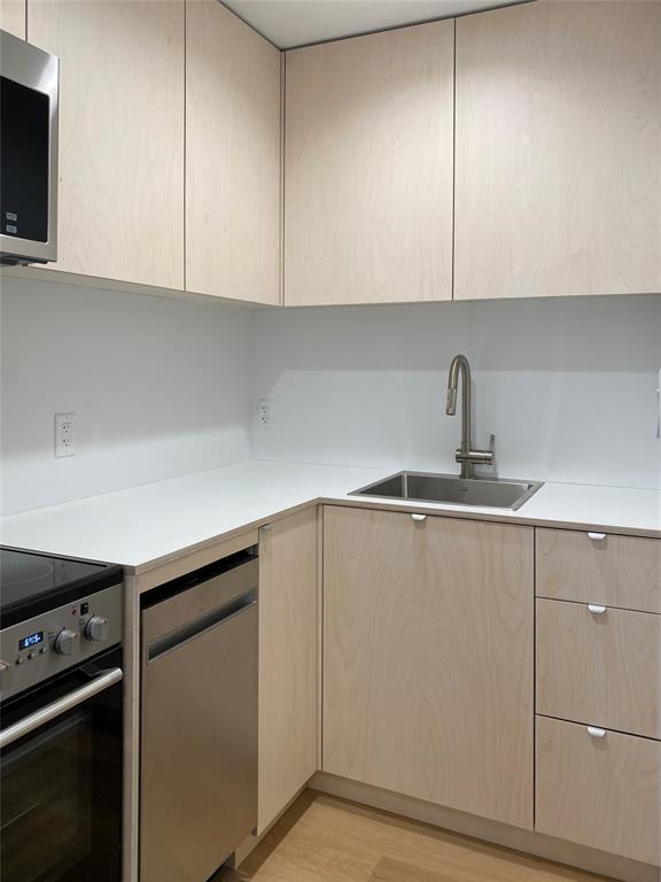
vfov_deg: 67.3
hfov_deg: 53.1
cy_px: 441
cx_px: 330
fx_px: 662
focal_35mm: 26
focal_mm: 4.25
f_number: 1.8
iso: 100
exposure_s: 1/120
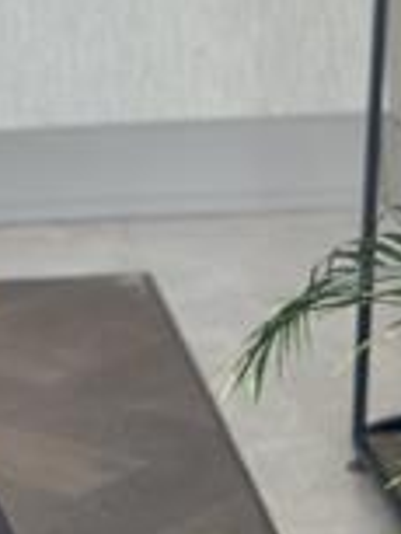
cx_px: -213
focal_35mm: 159
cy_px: -136
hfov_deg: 9.1
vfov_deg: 12.1
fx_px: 2452
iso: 125
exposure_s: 1/60
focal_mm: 6.86
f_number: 1.78
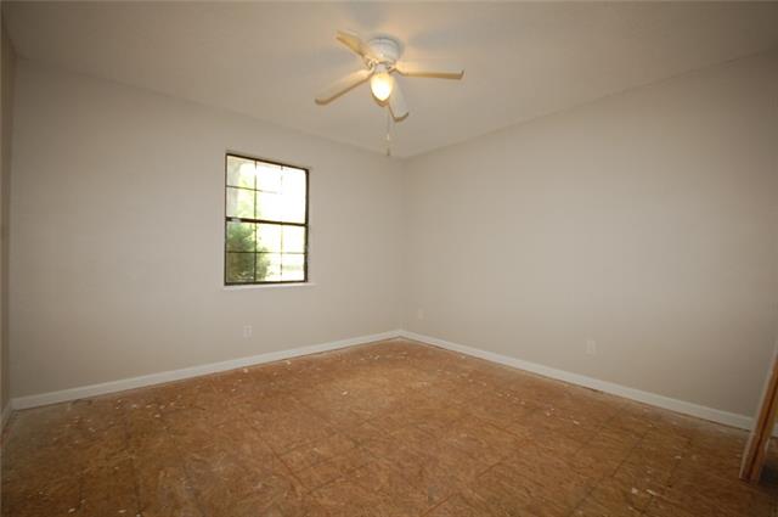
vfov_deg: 77.2
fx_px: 324
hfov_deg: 100.5
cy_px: 258
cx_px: 389
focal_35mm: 15
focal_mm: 10
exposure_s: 1/60
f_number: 5
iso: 400
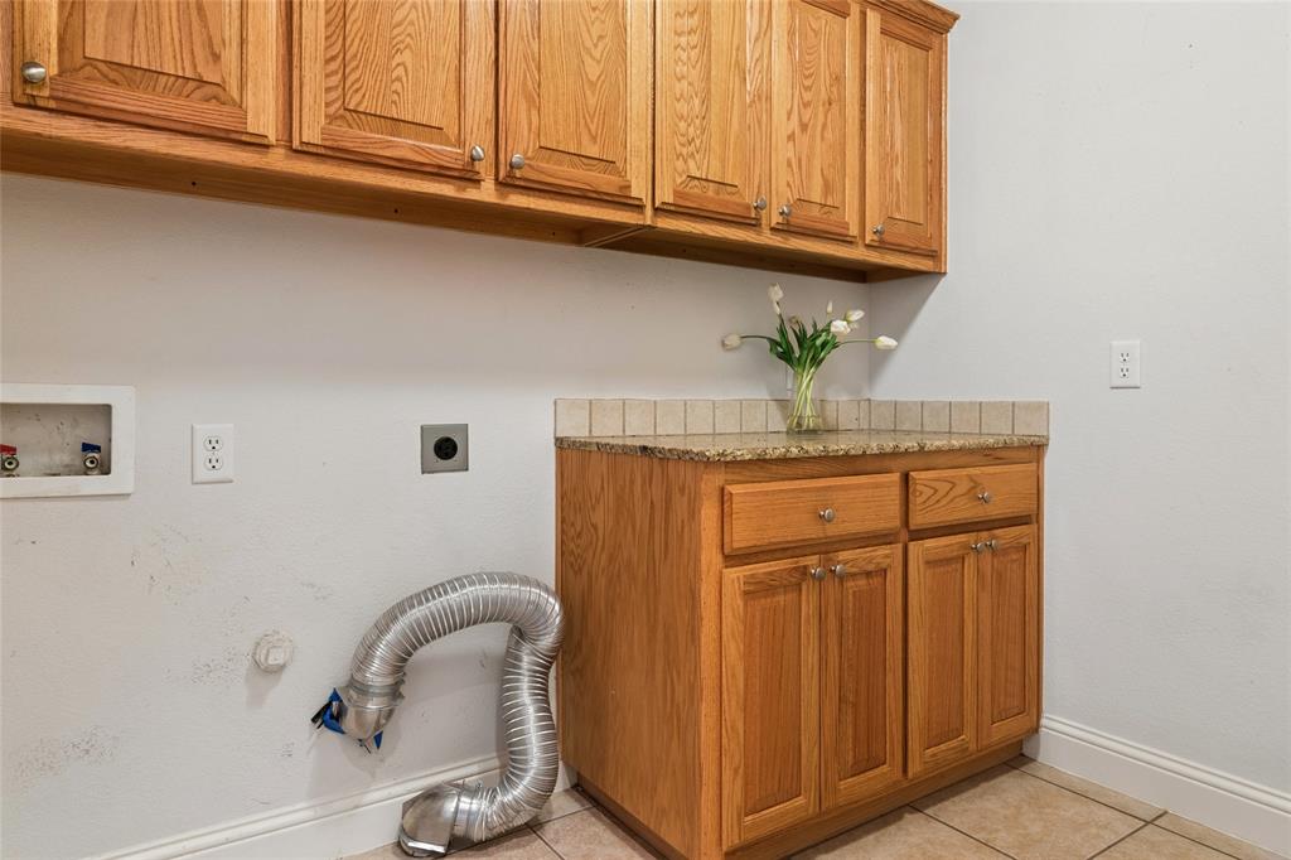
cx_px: 646
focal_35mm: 21
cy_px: 430
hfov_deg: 81.2
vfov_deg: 59.5
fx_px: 753
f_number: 8
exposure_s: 1
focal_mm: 14
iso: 250
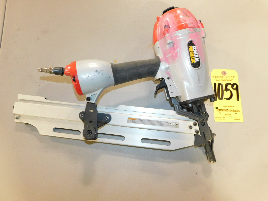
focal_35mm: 23
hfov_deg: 73.9
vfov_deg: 58.9
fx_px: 178
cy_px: 100
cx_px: 134
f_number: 3
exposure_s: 1/8
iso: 800
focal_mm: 4
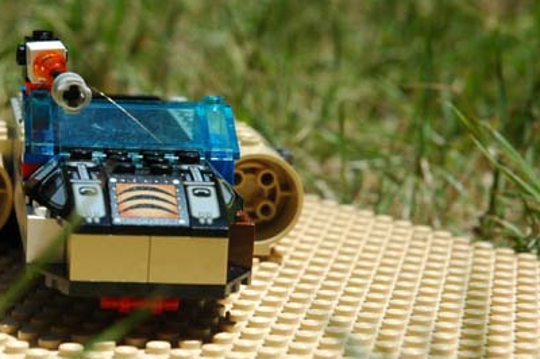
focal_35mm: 168
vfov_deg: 8.2
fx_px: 2518
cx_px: 123
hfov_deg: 12.2
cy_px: 167
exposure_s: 1/500
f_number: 8
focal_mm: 70
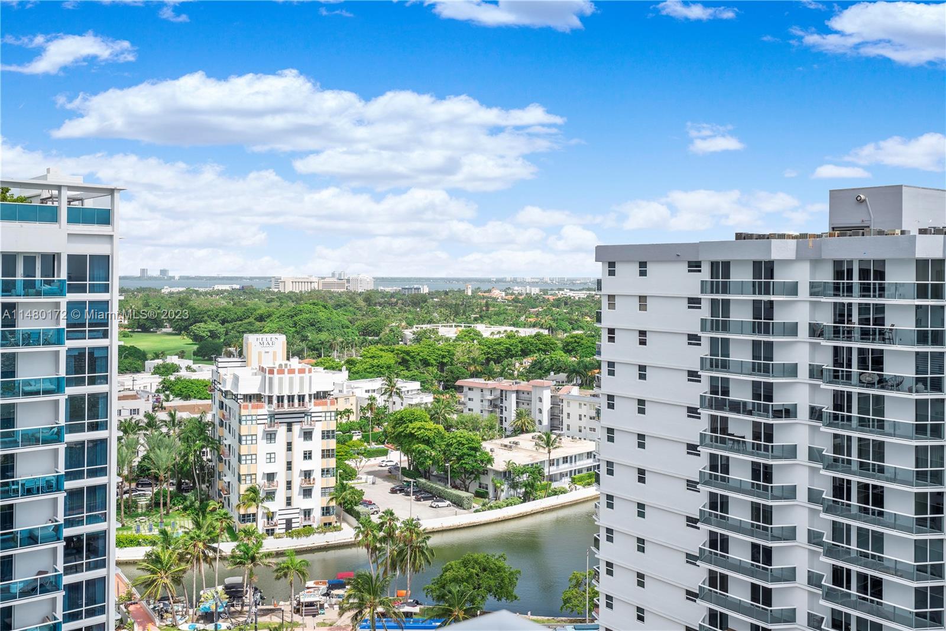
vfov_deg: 37.8
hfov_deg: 54.4
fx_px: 919
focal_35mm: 35
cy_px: 316
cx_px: 473
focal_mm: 35
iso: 100
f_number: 10
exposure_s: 1/160
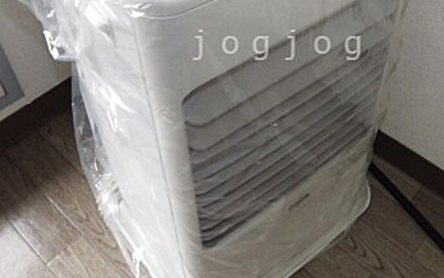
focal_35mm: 43
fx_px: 520
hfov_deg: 45.8
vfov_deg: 29.0
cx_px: 280
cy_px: 45
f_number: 3.1
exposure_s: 1/45
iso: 200
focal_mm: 4
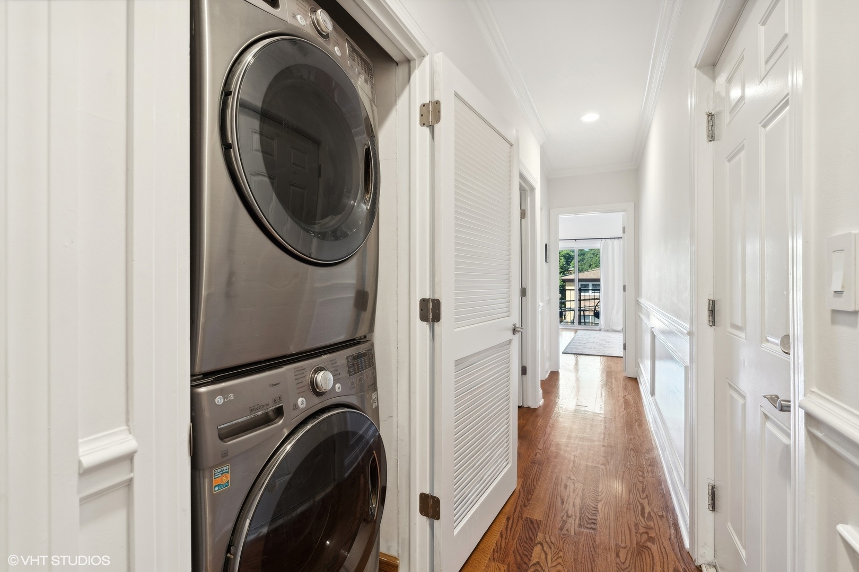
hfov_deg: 96.7
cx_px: 430
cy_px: 286
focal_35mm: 16
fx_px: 382
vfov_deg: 73.7
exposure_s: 1/10
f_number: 8
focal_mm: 16
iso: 320
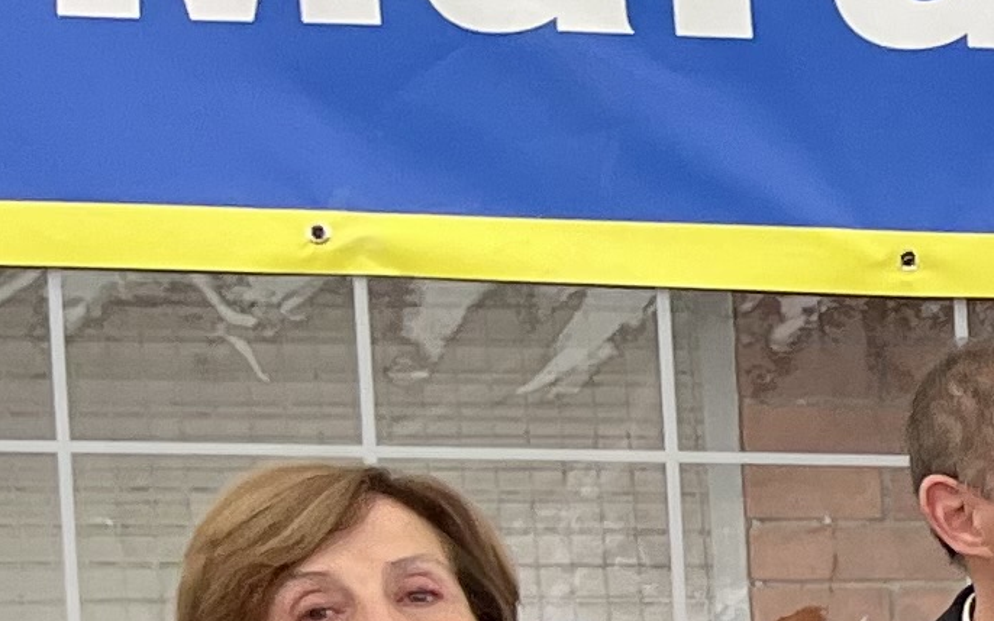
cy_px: 1251
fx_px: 4389
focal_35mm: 162
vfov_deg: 7.7
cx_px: 2640
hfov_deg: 10.5
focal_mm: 5.1
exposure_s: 1/122
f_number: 1.6
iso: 80
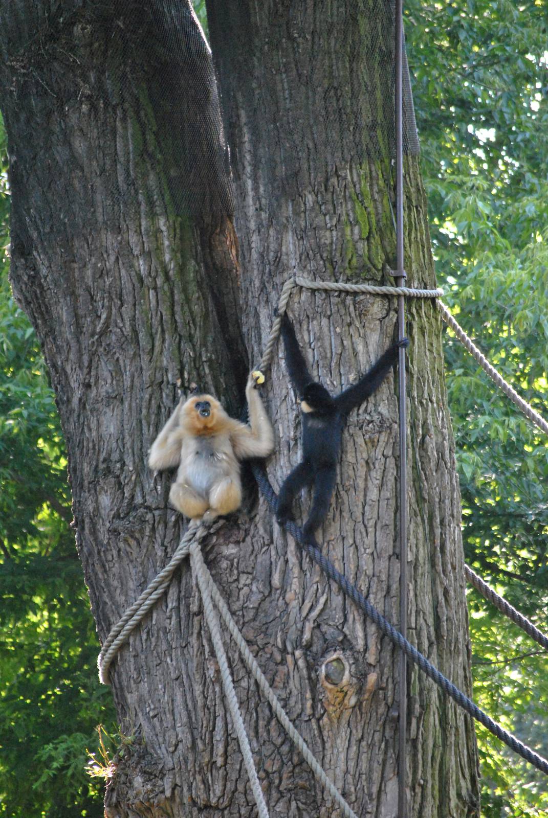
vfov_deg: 6.9
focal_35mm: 300
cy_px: 409
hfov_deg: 4.6
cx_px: 274
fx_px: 6830
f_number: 5.6
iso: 1600
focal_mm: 200
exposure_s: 1/200
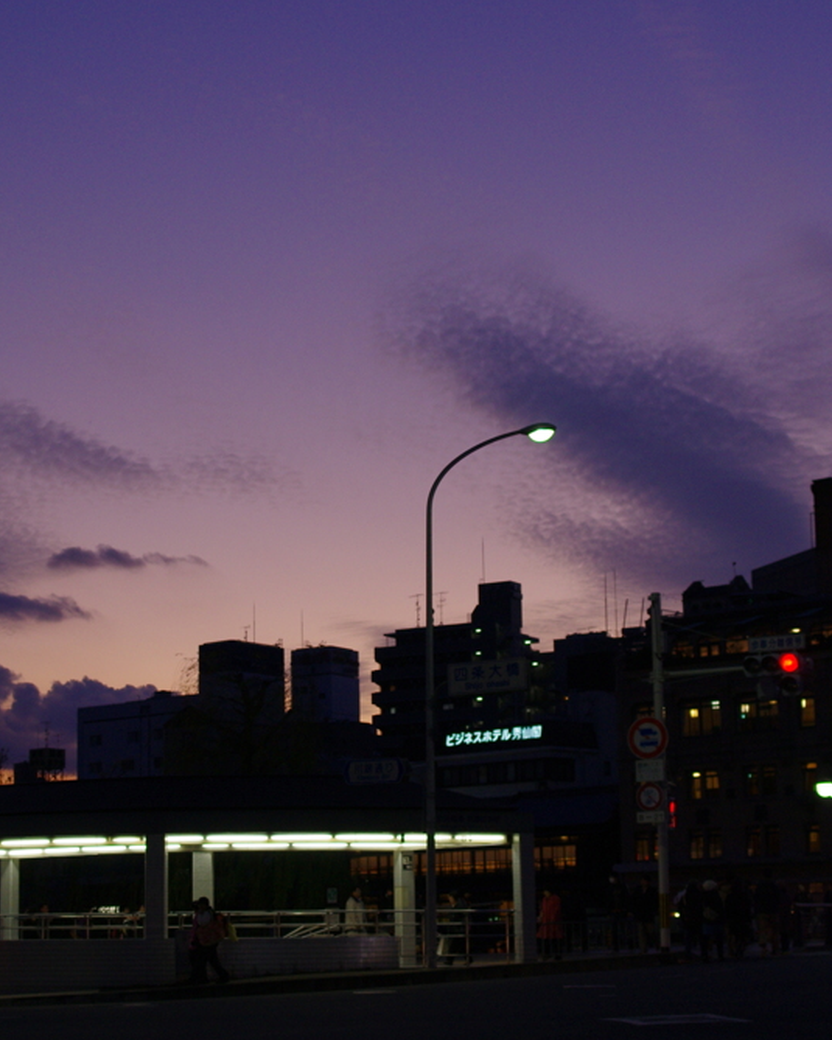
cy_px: 516
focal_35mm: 66
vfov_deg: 28.7
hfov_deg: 23.1
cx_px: 328
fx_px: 2032
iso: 400
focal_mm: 31
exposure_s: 1/125
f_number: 3.2
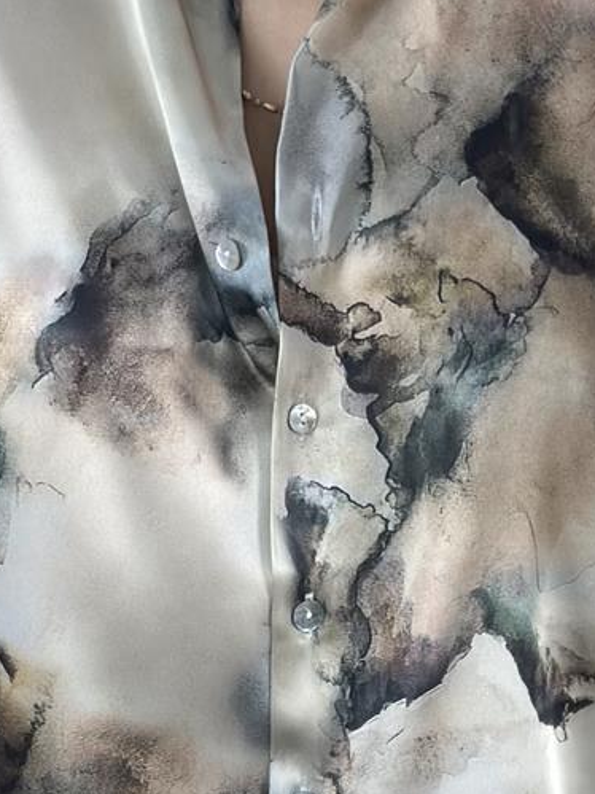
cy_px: 686
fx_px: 3531
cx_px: 272
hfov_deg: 9.6
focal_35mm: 154
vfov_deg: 12.7
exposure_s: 1/151
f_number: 1.78
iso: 64
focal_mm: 6.86
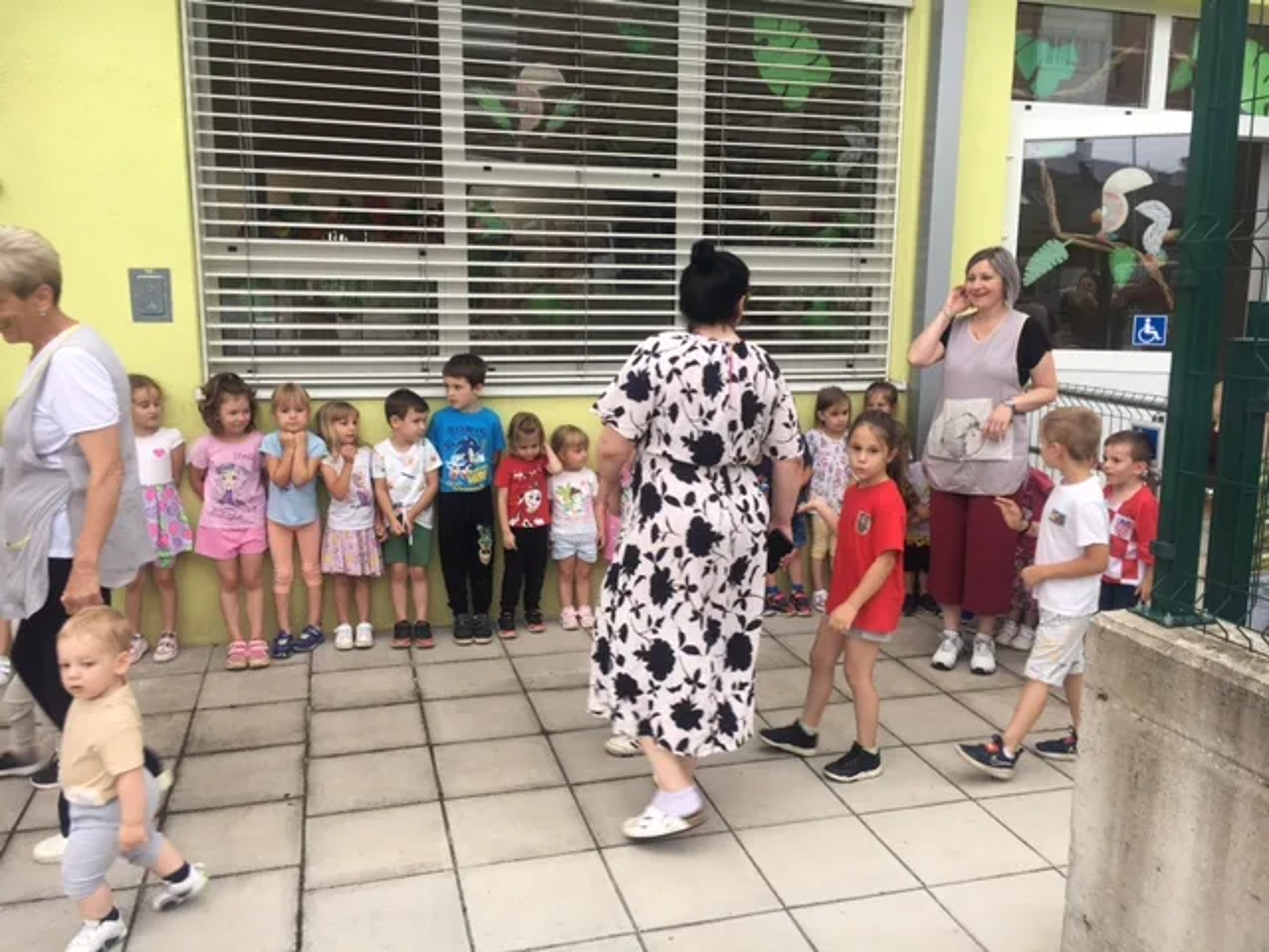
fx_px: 1063
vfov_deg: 48.2
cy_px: 476
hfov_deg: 61.7
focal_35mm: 29
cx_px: 634
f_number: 2.2
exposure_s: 1/100
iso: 25
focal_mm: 4.15
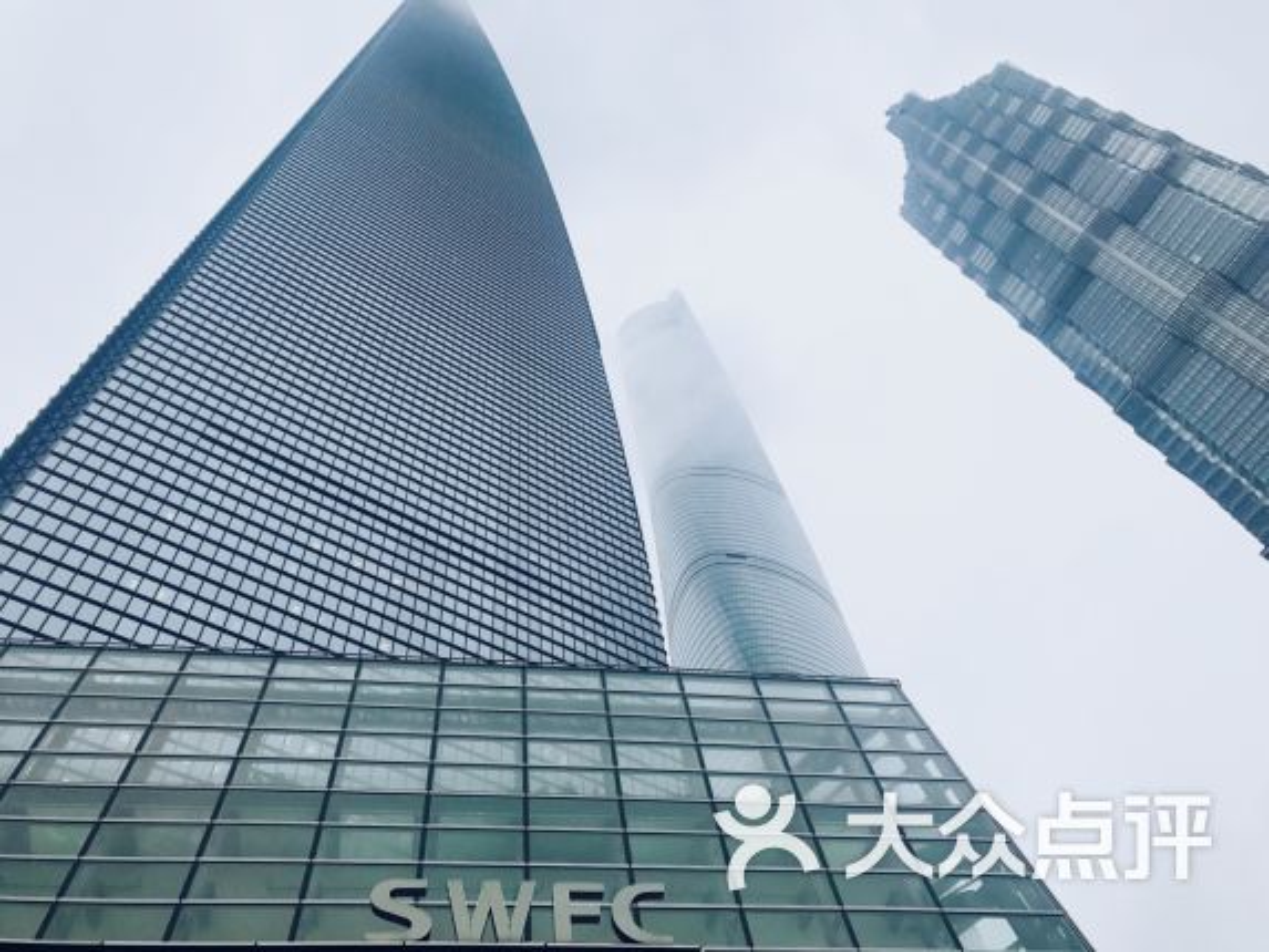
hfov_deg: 63.4
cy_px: 476
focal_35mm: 28
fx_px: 1027
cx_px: 634
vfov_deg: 49.8
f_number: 1.8
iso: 20
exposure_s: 1/377
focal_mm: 3.99
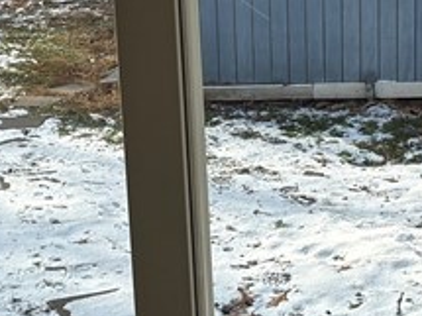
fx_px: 1511
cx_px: 192
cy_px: 184
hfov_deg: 15.9
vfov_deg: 11.9
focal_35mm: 124
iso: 50
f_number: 1.6
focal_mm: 5.96
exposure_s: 1/1517
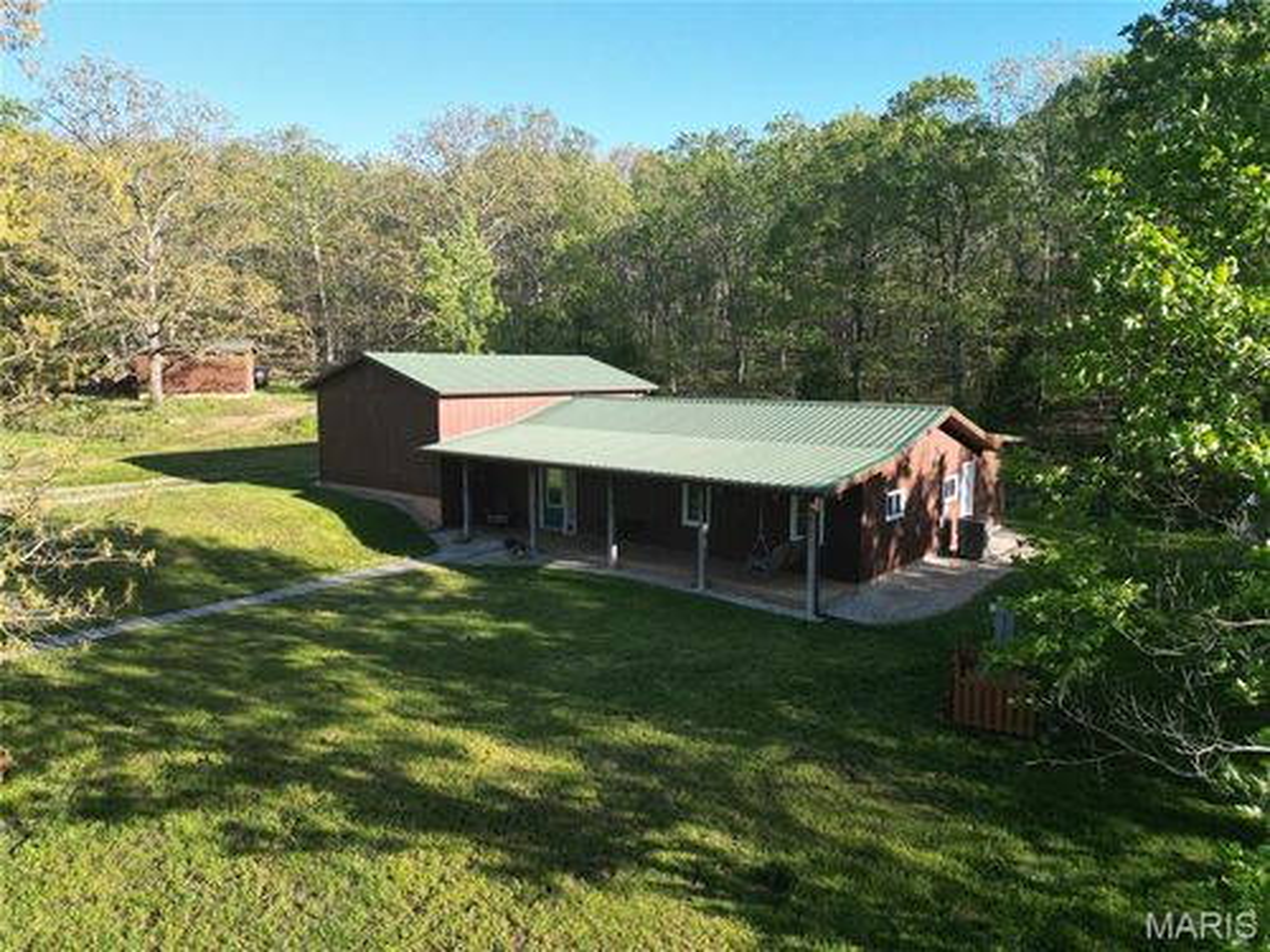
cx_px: 635
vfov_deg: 56.8
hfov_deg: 71.6
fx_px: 881
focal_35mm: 24
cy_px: 476
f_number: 1.7
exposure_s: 1/800
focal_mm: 6.72
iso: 110
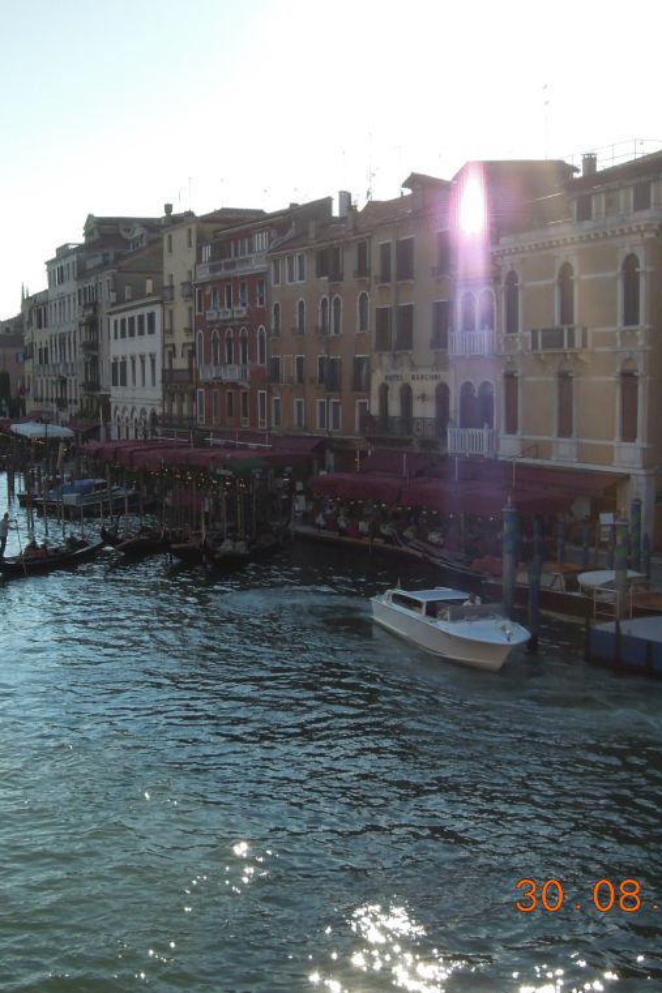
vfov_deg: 40.4
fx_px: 1352
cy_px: 500
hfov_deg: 27.1
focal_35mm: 49
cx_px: 167
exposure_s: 1/1250
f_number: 4
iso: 160
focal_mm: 6.3
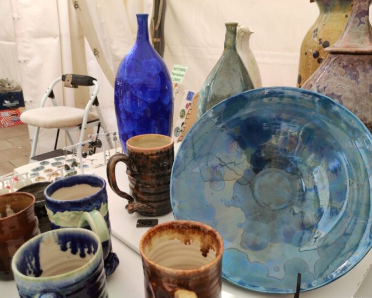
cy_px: 143
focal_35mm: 28
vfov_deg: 51.5
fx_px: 308
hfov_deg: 62.2
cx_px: 189
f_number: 1.89
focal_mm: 5.43
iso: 50
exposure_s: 1/310
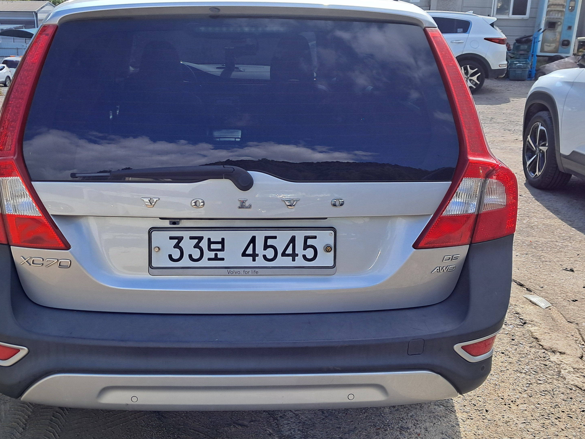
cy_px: 202
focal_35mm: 38
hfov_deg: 48.7
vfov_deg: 37.7
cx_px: 235
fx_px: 642
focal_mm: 4
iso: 50
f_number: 1.8
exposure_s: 1/334
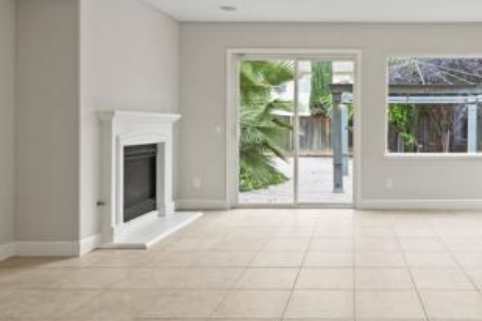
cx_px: 357
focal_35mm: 29
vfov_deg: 44.5
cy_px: 116
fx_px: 388
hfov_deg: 60.4
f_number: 9
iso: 2500
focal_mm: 14
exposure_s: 1/4
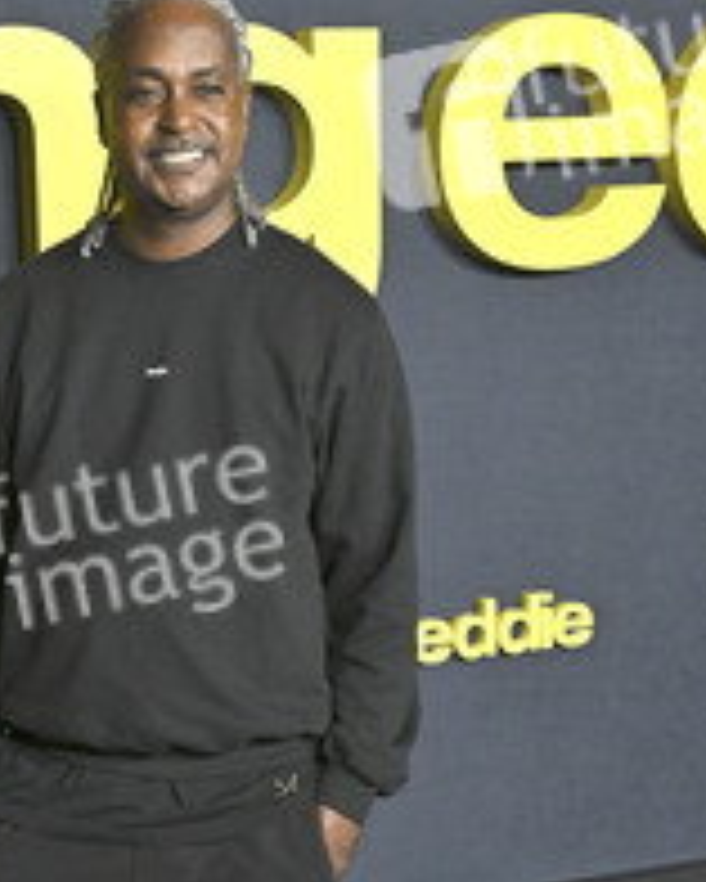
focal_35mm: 90
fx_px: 2349
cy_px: 778
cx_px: 184
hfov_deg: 17.0
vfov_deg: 20.8
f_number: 5.6
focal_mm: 47
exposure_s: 1/320
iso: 2500
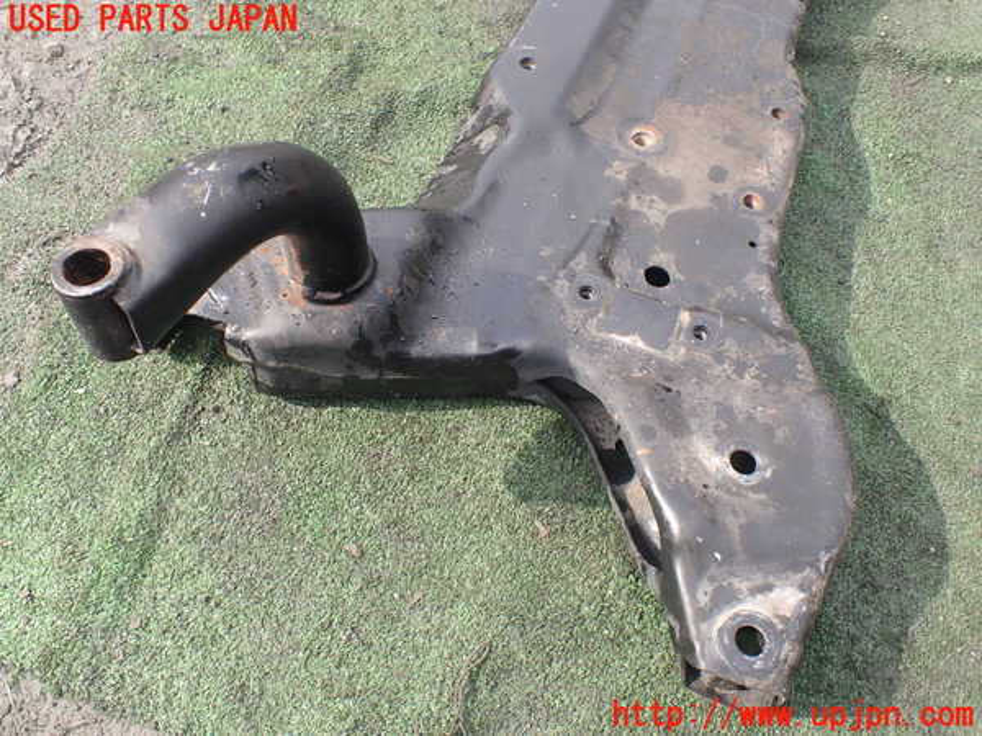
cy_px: 368
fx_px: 851
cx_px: 491
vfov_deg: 46.8
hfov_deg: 60.0
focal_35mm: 30
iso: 100
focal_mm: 5.4
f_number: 3.2
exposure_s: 1/250
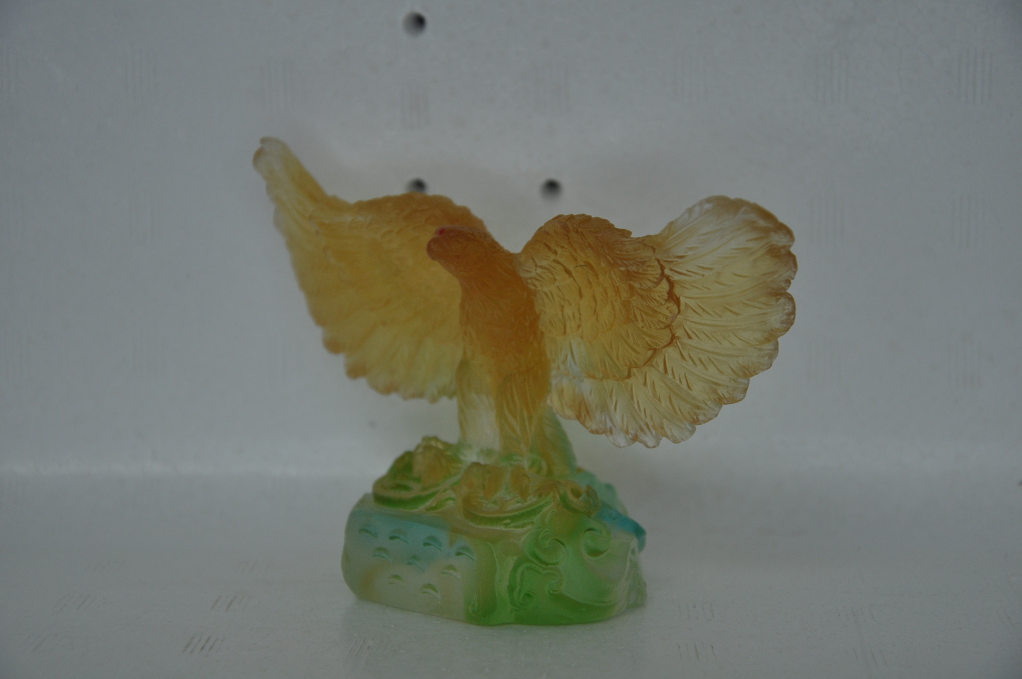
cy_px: 340
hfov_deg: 19.5
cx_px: 511
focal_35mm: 105
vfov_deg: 13.0
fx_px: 2977
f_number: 5.3
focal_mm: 70
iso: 400
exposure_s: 1/125
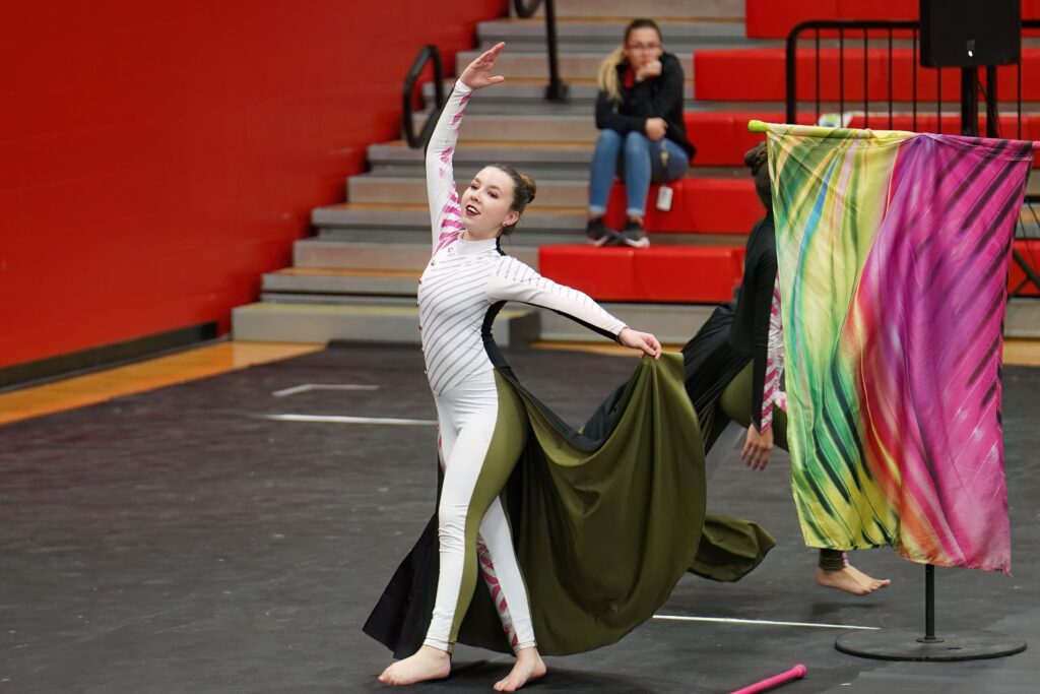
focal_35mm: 160
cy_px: 347
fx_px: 4623
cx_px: 520
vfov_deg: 8.6
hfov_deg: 12.8
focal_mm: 160
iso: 4000
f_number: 2.8
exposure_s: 1/400
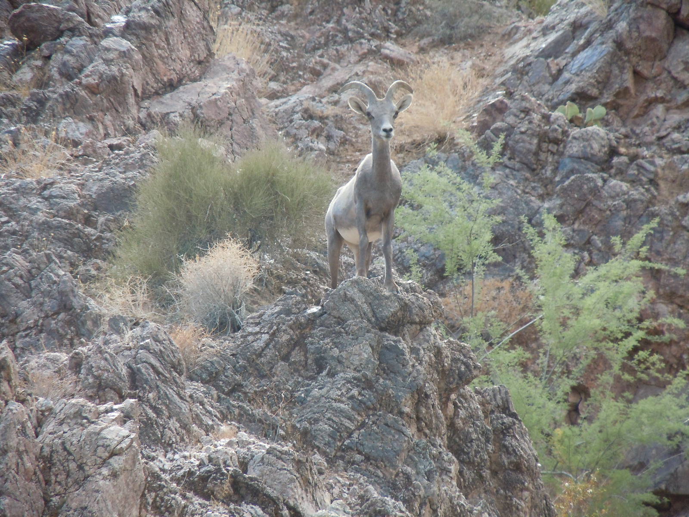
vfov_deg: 5.0
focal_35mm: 300
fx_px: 5971
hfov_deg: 6.6
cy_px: 258
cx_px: 344
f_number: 5.6
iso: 250
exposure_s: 1/250
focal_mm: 54
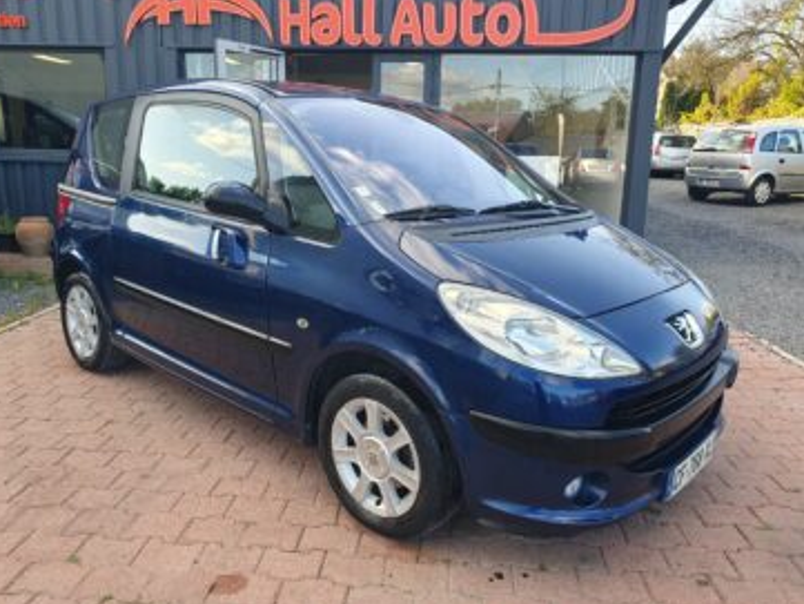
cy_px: 306
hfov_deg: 65.3
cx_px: 389
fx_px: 627
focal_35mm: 27
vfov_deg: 51.4
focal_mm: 4.32
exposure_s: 1/182
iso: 50
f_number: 2.4
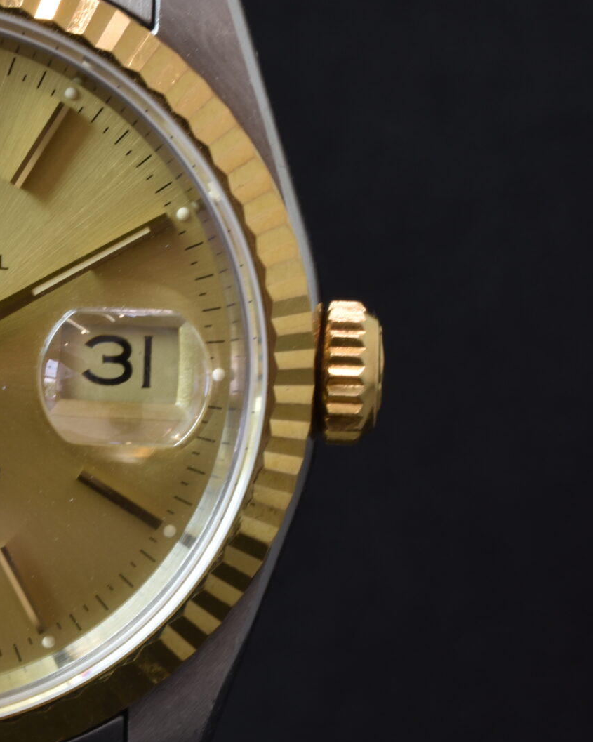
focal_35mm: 307
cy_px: 322
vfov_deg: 6.3
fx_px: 6738
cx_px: -148
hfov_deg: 5.0
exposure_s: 1/2.5
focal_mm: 90
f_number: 18
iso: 100
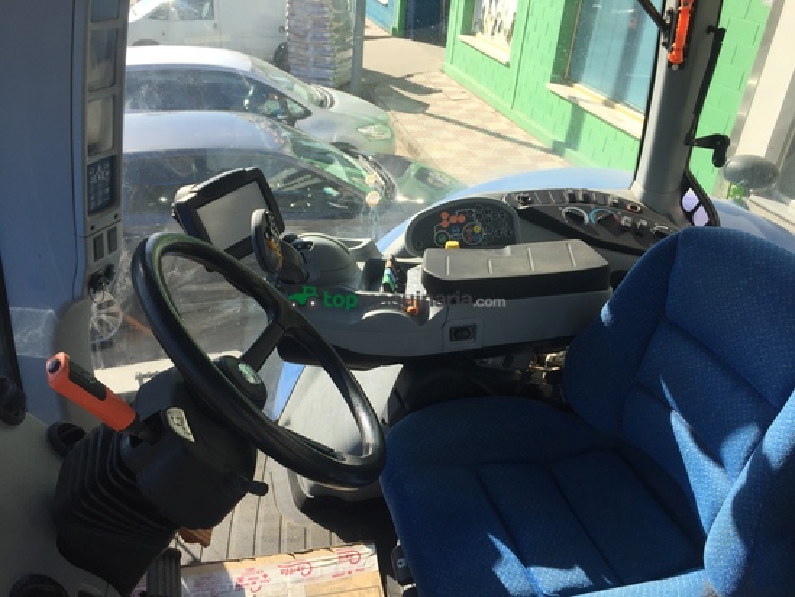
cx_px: 398
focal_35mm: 29
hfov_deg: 61.6
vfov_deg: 48.2
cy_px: 298
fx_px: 666
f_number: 2.2
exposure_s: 1/842
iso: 32
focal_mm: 4.15
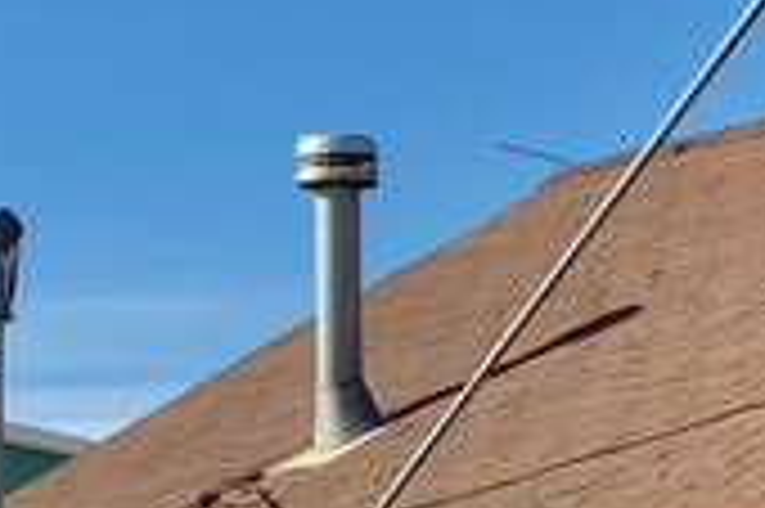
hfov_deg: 11.3
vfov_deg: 7.4
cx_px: 652
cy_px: 706
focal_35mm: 182
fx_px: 3864
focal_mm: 3
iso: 20
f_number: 1.8
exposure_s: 1/1984
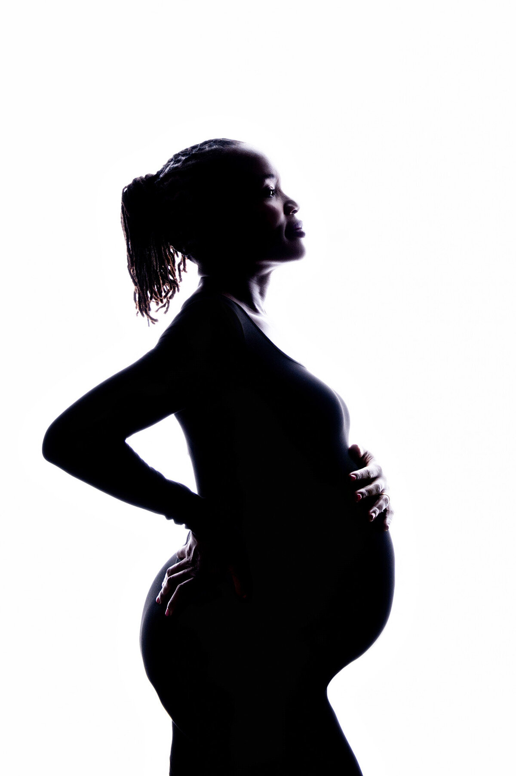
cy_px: 388
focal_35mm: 47
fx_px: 1012
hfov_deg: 28.6
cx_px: 258
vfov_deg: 41.9
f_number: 10
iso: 200
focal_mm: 47
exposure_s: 1/160
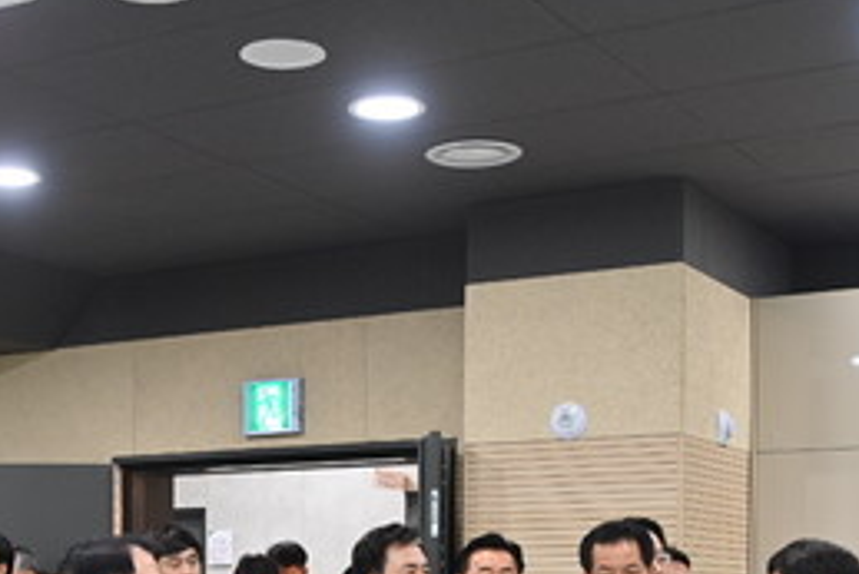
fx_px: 1767
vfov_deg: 17.8
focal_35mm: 74
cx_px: 239
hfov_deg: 27.0
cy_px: 644
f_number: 4
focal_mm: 32
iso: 640
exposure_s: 1/200
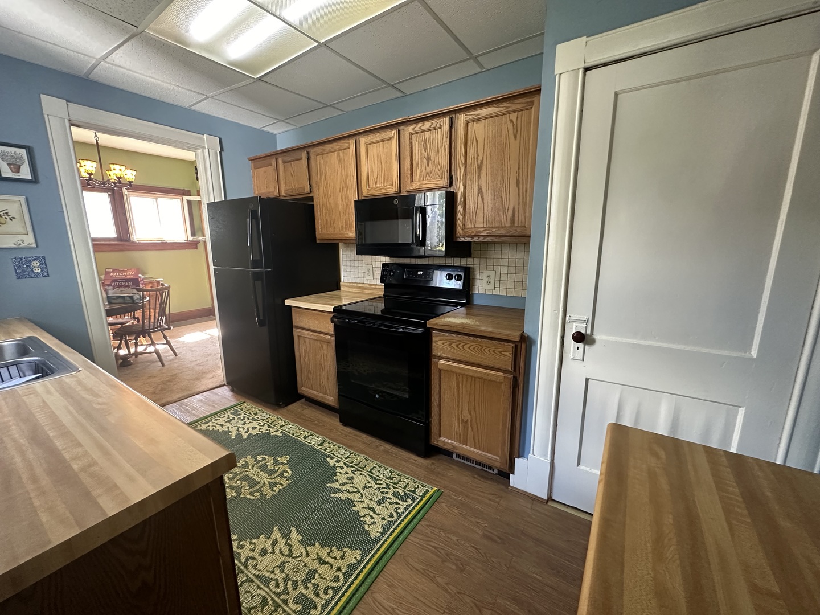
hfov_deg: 102.1
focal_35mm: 14
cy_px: 308
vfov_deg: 85.7
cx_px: 410
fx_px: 332
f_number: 2.2
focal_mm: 2.22
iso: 500
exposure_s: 1/60
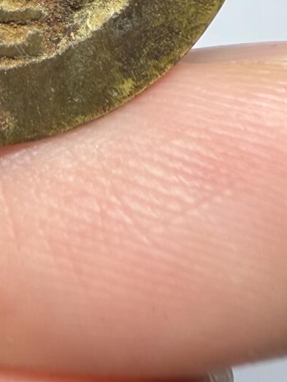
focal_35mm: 91
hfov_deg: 15.6
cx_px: -73
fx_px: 1005
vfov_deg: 18.3
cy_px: -239
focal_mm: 2.22
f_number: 2.2
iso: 80
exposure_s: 1/121
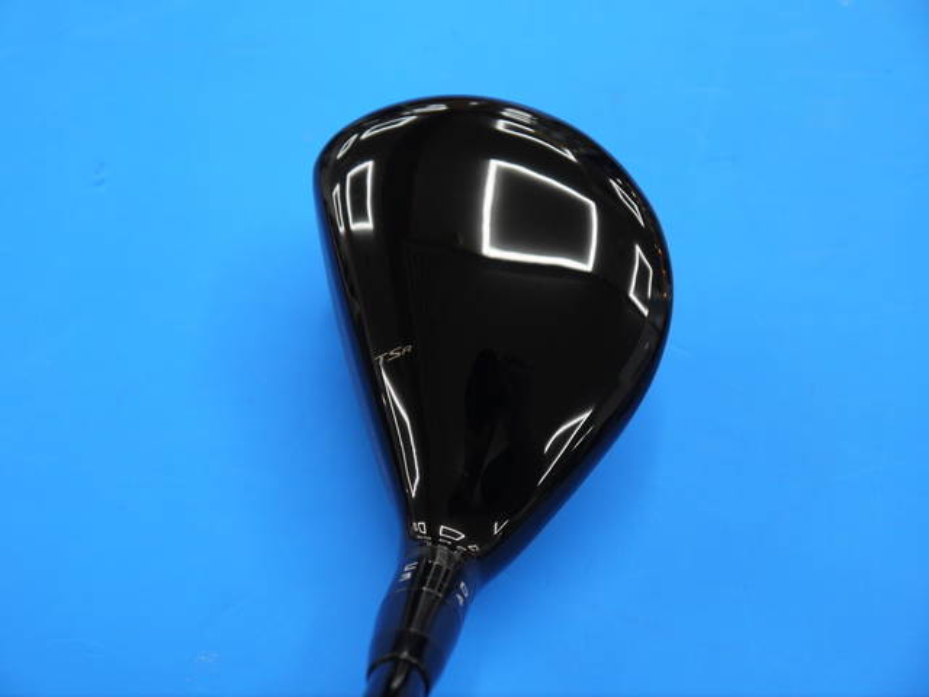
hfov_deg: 33.2
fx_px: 1557
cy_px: 348
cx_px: 464
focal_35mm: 58
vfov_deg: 25.2
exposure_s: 1/60
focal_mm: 29
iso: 250
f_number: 4.9
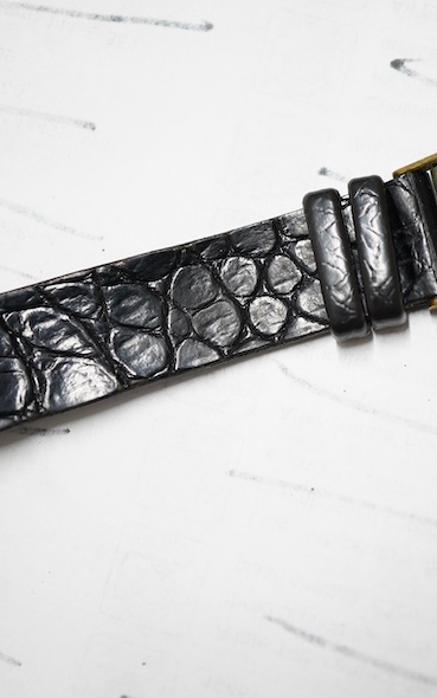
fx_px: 1333
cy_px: 350
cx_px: 269
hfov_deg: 18.6
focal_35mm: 70
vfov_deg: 29.4
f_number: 5
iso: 1000
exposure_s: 1/125
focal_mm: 30
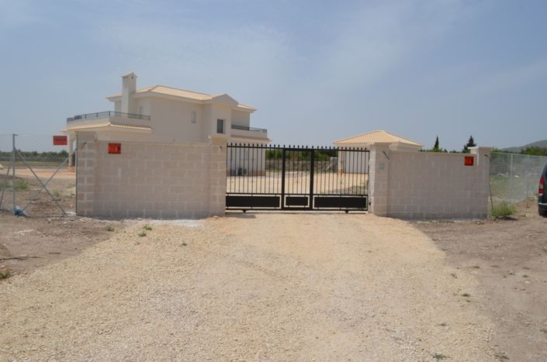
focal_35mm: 27
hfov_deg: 67.5
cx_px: 274
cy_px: 181
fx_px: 409
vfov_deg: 47.7
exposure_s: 1/320
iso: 100
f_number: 9
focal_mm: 18
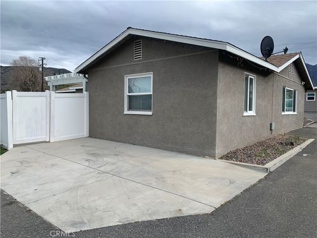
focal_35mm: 26
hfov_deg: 67.3
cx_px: 158
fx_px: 238
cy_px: 119
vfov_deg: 53.1
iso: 25
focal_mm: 4.25
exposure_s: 1/1136
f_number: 1.8
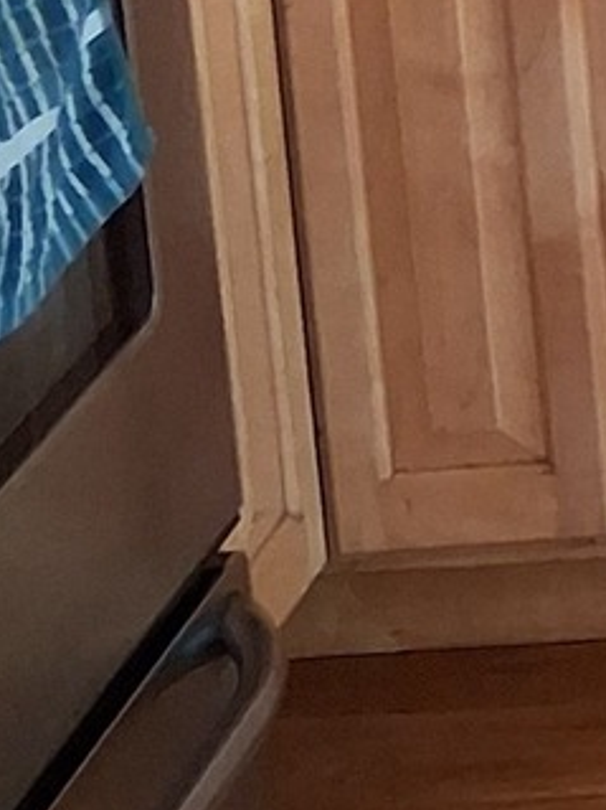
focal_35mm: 188
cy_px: -805
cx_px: 2181
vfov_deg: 9.8
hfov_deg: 6.7
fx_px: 4391
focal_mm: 3.98
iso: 320
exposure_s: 1/120
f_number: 1.8
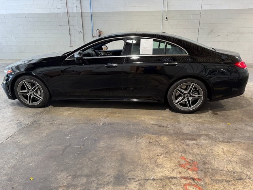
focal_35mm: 24
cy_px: 95
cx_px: 126
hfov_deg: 71.6
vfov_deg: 56.8
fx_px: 175
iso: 200
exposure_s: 1/120
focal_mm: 6.76
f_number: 1.78
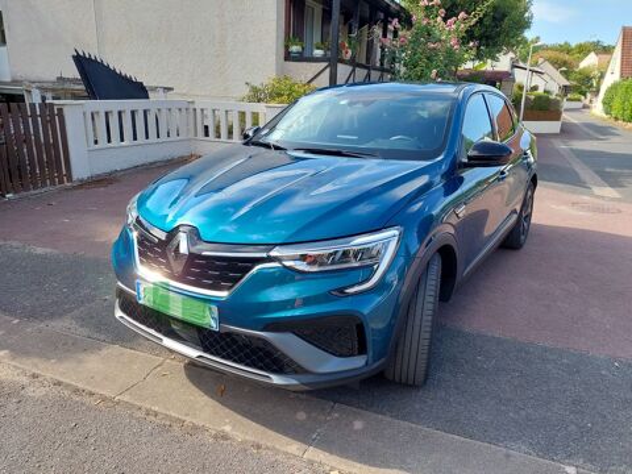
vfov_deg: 56.8
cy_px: 237
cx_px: 316
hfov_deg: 71.6
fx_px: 438
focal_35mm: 24
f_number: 1.8
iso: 40
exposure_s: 1/323
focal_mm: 5.23
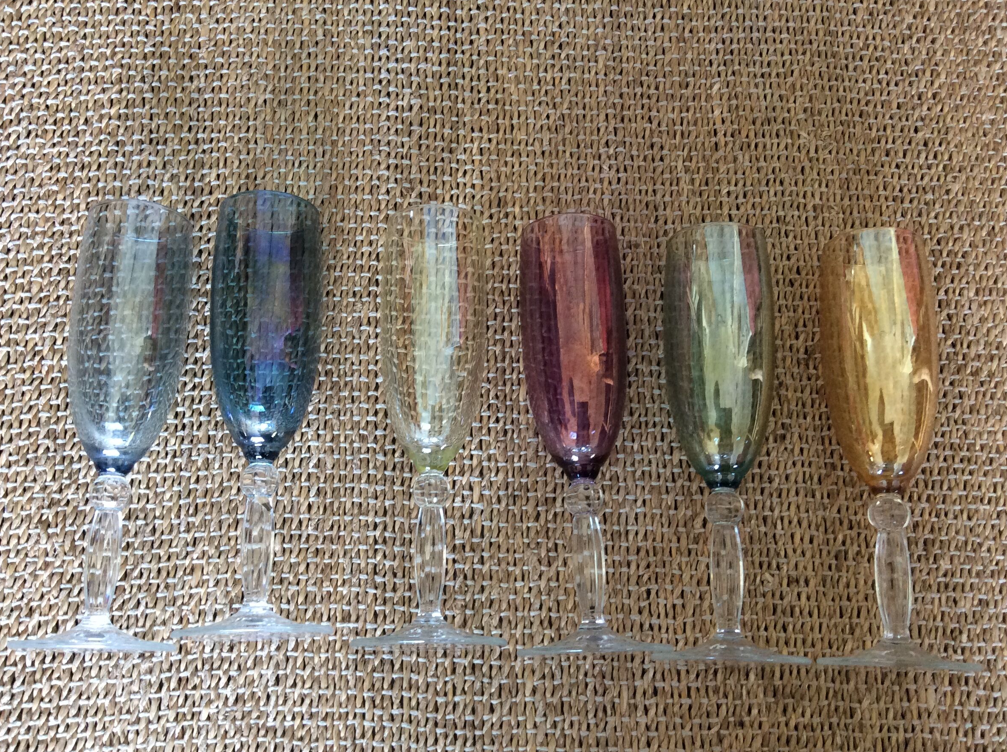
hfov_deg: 52.7
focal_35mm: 35
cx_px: 492
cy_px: 383
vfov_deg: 40.6
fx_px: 1017
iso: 100
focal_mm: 3.3
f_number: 2.4
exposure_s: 1/25
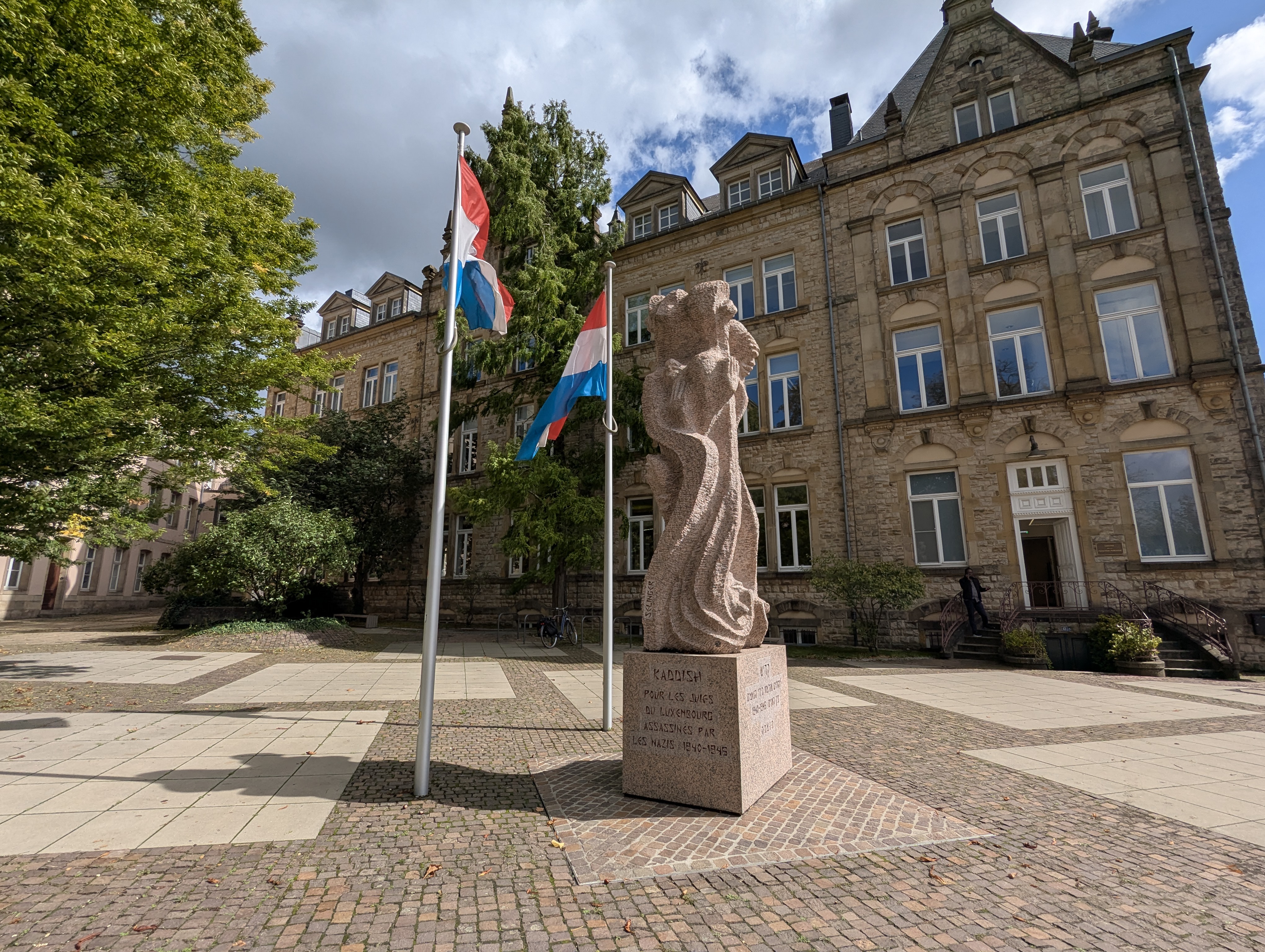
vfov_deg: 78.2
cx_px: 632
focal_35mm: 16
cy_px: 476
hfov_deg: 94.4
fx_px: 586
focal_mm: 2.35
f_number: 2.2
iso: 45
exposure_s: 1/2212
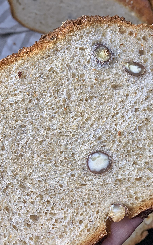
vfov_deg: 38.8
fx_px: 347
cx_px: 68
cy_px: 114
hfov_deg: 24.9
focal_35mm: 52
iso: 50
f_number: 1.8
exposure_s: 1/100
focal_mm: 4.25
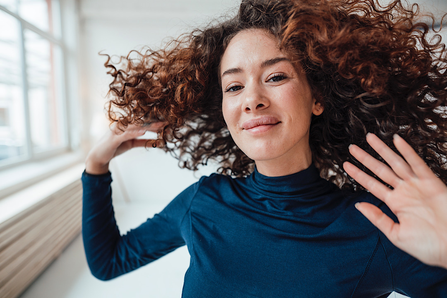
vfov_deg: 53.1
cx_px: 224
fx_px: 298
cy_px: 149
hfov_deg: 73.7
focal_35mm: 24
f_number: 2.5
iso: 640
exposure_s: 1/400
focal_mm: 24
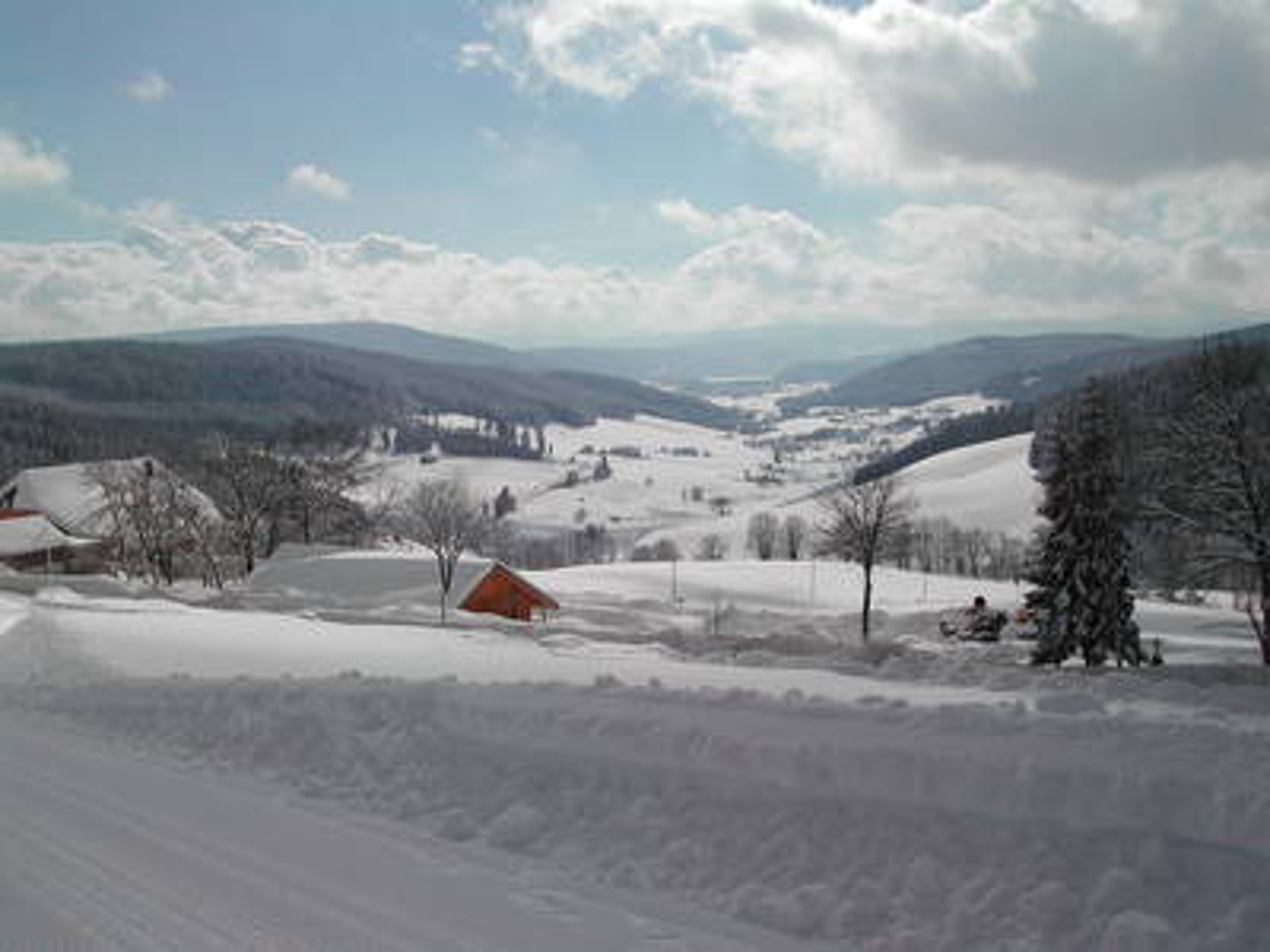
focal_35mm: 38
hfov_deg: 49.0
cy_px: 476
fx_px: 1394
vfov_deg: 37.7
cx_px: 635
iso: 100
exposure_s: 1/1000
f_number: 7.6
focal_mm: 8
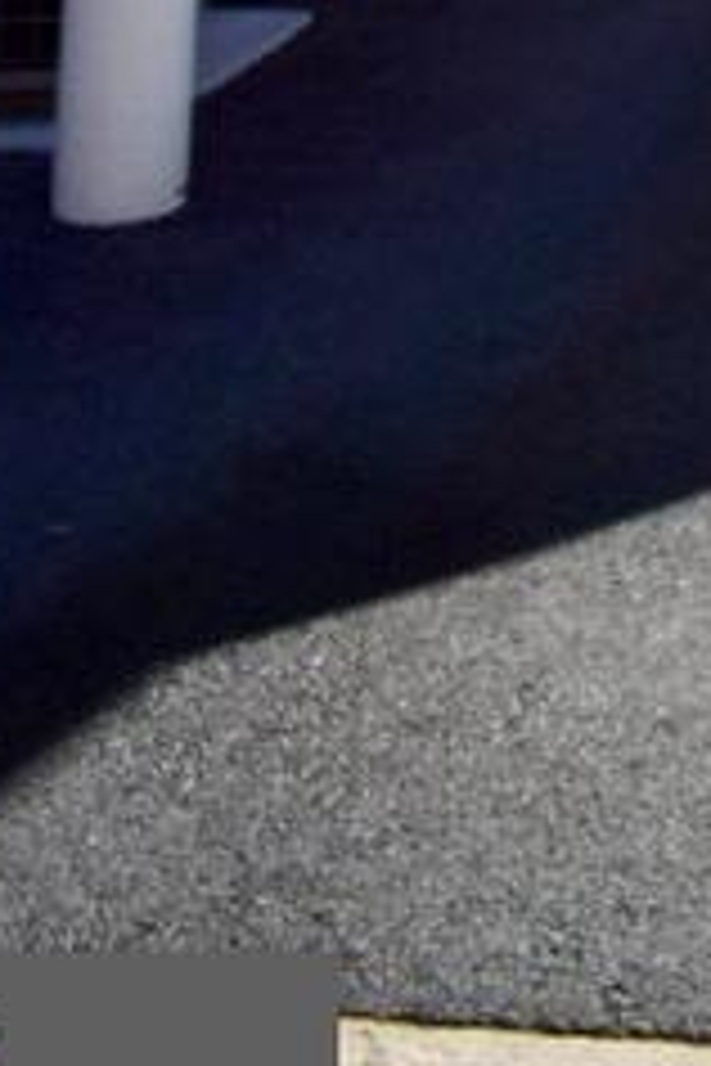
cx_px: 1521
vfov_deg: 9.3
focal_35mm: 175
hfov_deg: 7.5
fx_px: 5184
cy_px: -2136
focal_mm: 18
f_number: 11
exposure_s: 1/500
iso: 250
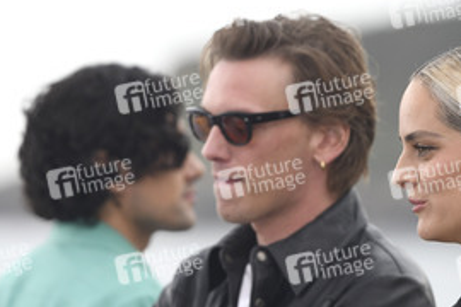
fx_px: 3957
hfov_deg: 6.7
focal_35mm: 309
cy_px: 222
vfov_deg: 4.4
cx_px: 284
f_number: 4
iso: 640
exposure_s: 1/800
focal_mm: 185
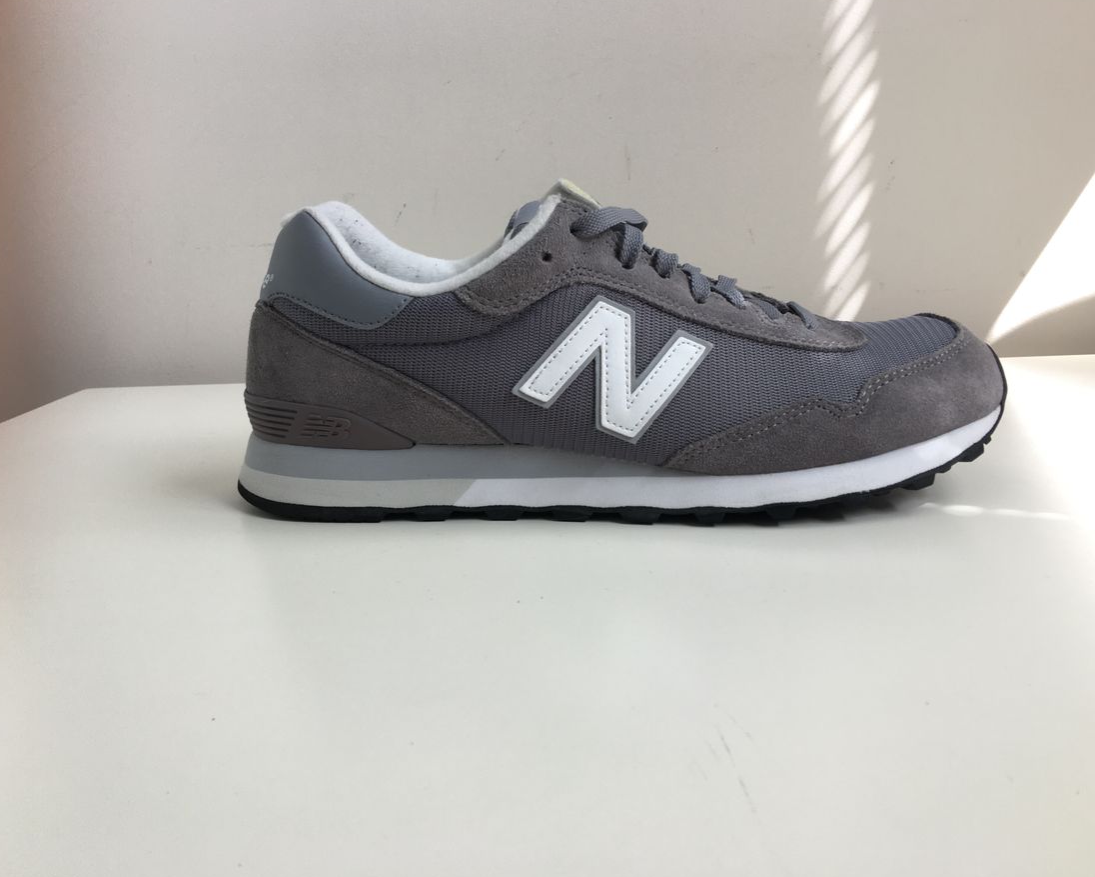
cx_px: 559
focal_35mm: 31
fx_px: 1005
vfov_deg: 47.1
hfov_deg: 57.2
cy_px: 436
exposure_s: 1/120
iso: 32
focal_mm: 4.15
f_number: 2.2
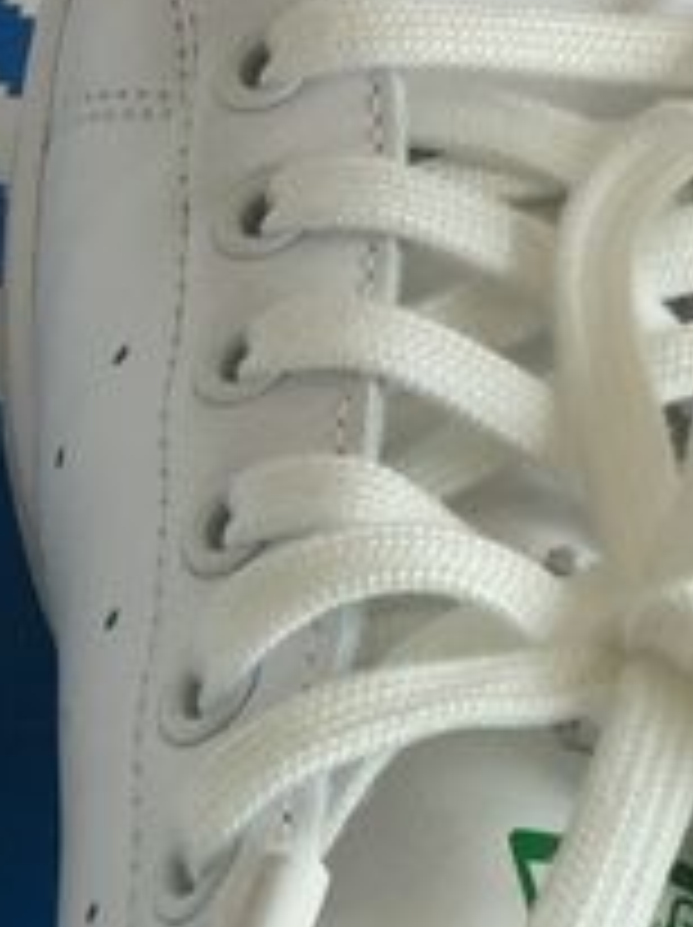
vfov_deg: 16.6
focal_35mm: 115
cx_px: -158
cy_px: 1008
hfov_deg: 12.5
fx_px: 3076
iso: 32
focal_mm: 4.15
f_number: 2.2
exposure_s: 1/100
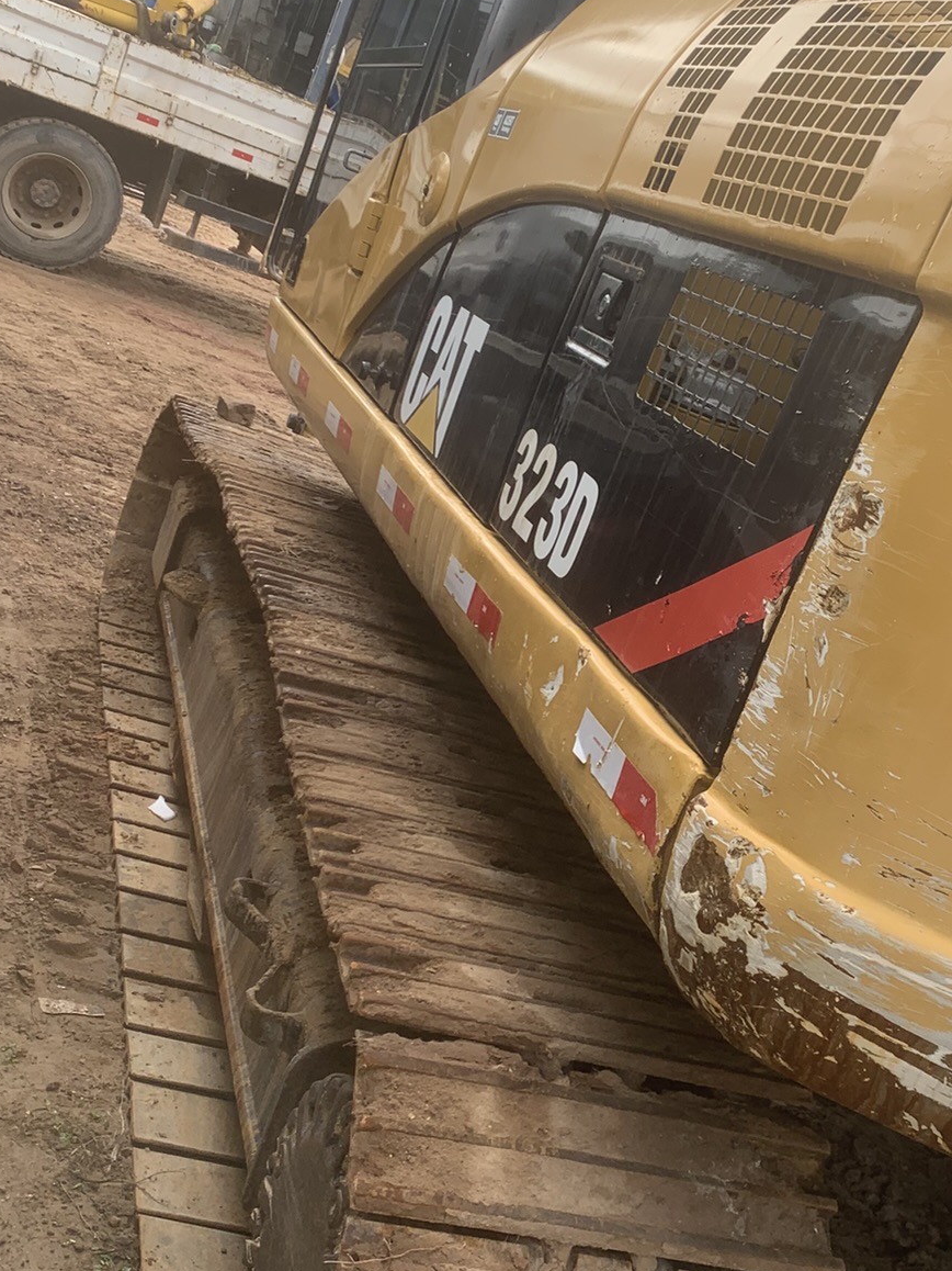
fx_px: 1687
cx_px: 619
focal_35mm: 46
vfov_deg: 41.2
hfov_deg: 31.3
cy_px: 589
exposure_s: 1/429
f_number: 1.8
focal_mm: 4.25
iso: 25
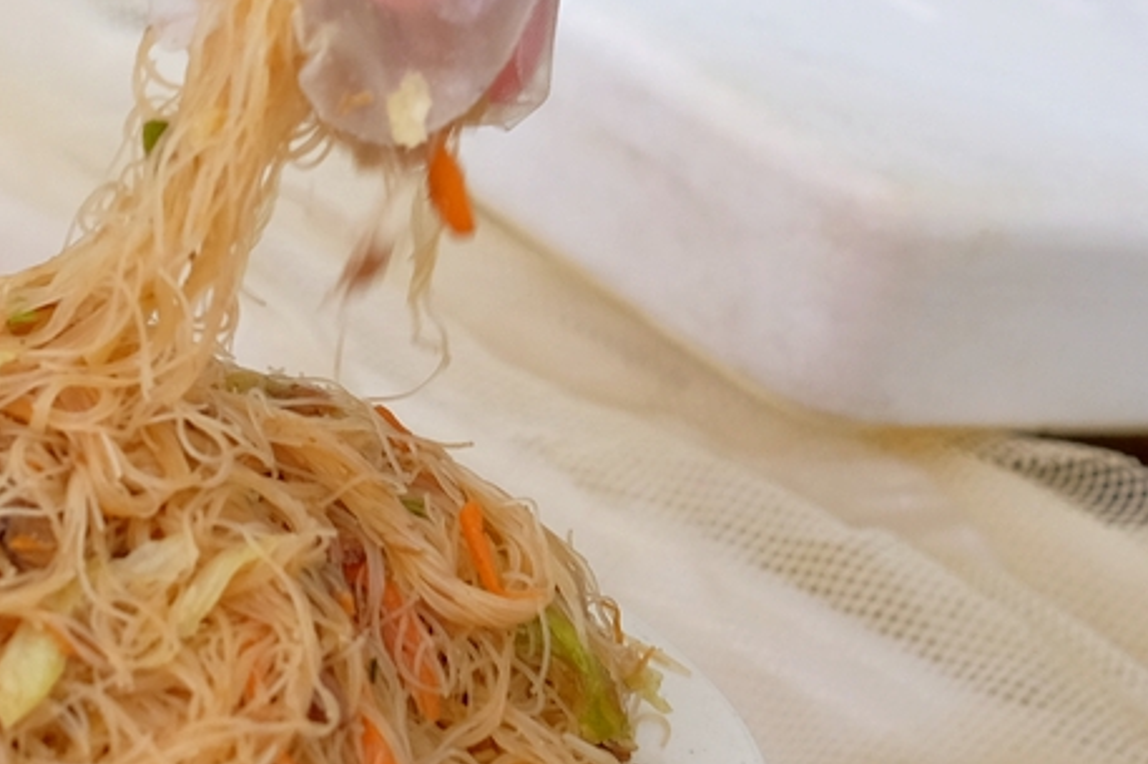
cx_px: 78
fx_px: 2199
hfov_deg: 28.0
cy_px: 437
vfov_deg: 19.7
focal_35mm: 69
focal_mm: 23
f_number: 3.6
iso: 500
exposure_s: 1/80
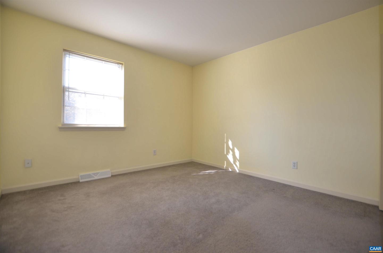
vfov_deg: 77.0
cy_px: 126
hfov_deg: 100.5
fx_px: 159
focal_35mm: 15
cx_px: 192
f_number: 3.5
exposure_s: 1/125
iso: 360
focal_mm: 10
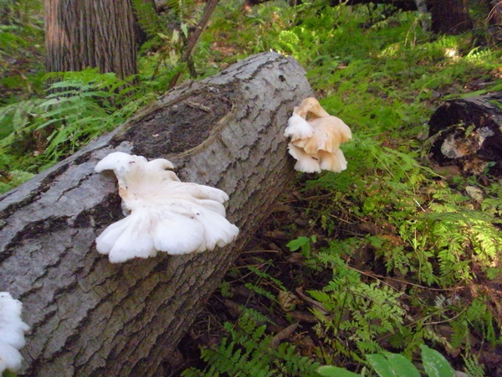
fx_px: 522
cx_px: 251
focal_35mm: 36
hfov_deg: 51.4
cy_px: 188
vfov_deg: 39.7
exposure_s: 1/130
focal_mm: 6.3
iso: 1399
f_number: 3.5
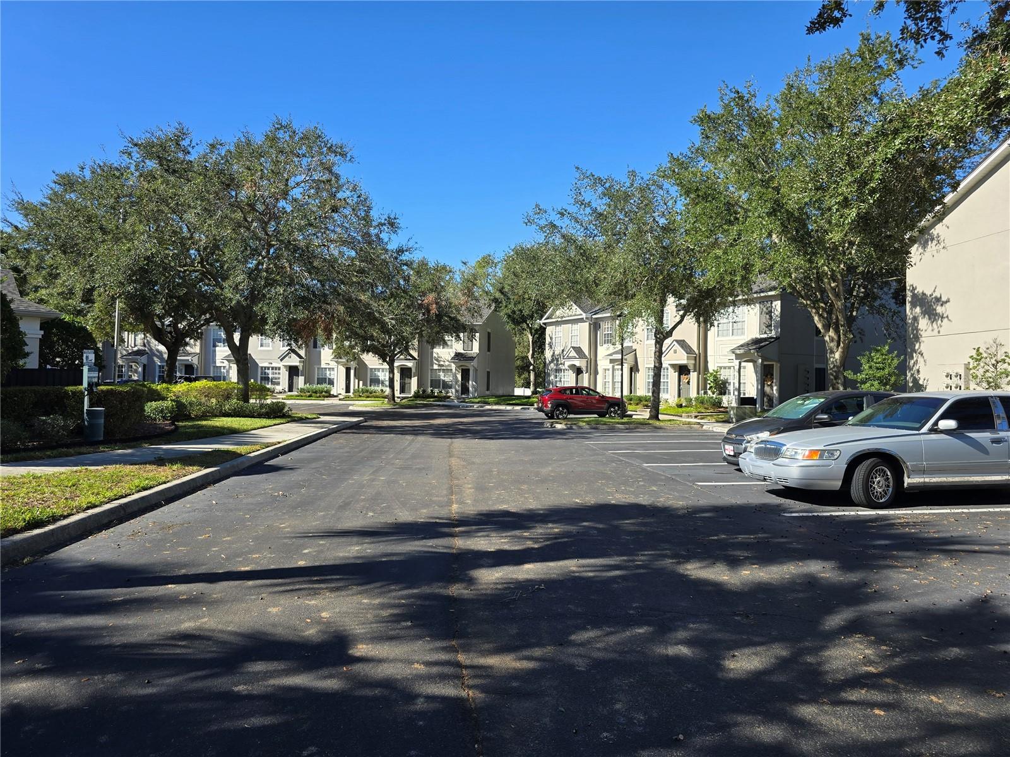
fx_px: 671
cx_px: 505
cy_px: 378
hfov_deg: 73.9
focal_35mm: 23
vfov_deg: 58.9
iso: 12
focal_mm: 6.3
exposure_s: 1/456
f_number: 1.7
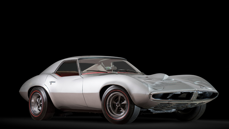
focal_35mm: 127
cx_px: 114
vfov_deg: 9.6
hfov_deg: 16.9
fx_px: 771
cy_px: 65
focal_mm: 120
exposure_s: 1/200
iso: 400
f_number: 5
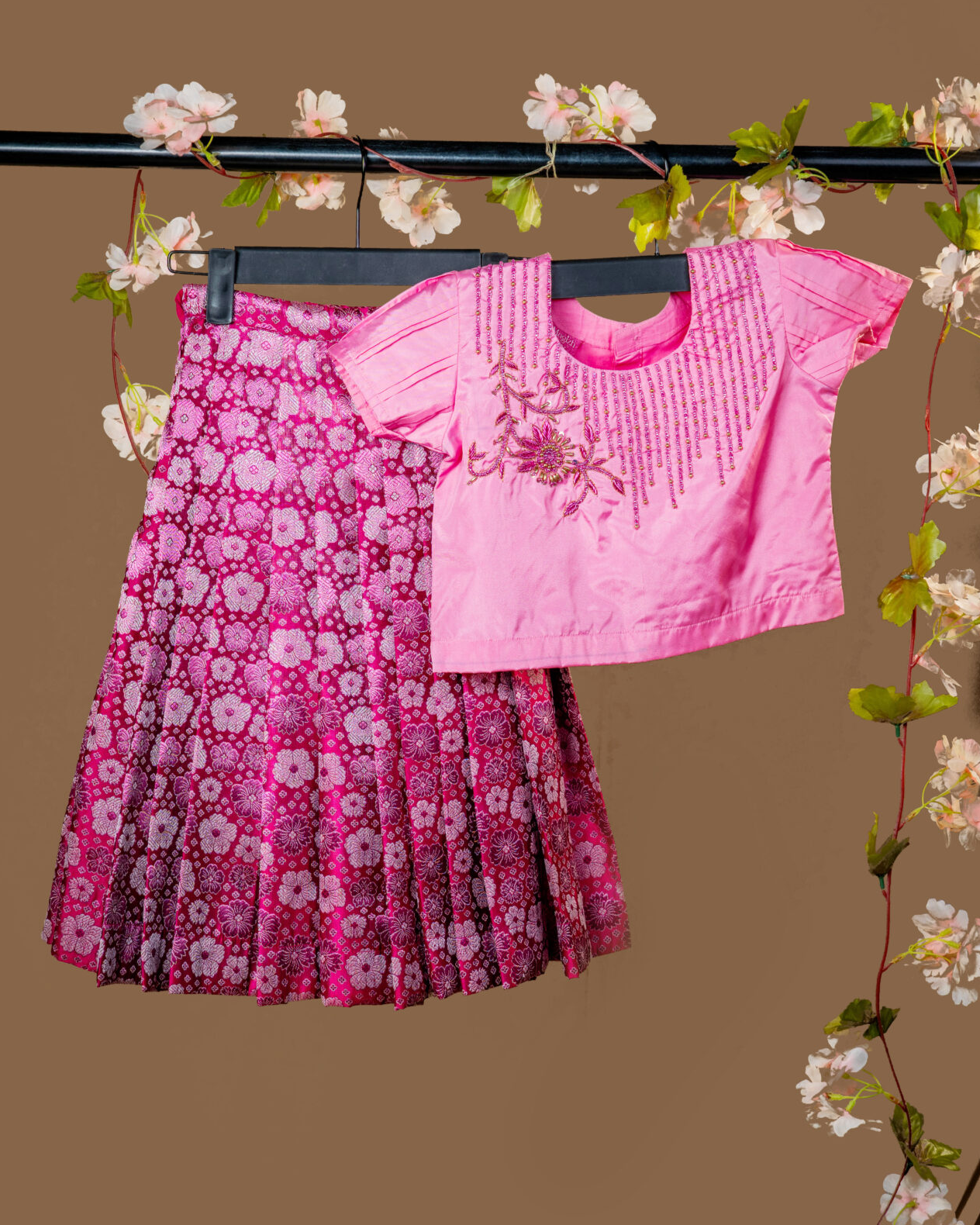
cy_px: 623
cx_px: 485
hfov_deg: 23.5
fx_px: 2357
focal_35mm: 65
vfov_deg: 29.1
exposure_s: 1/125
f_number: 9
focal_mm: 57
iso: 50
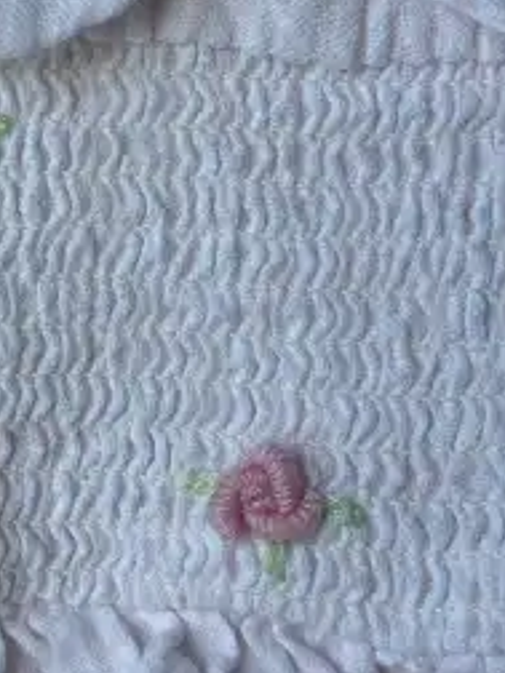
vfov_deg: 13.8
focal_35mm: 143
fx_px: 2782
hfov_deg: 10.1
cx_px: -172
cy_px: 334
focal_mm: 6.76
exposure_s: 1/518
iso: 64
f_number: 1.78
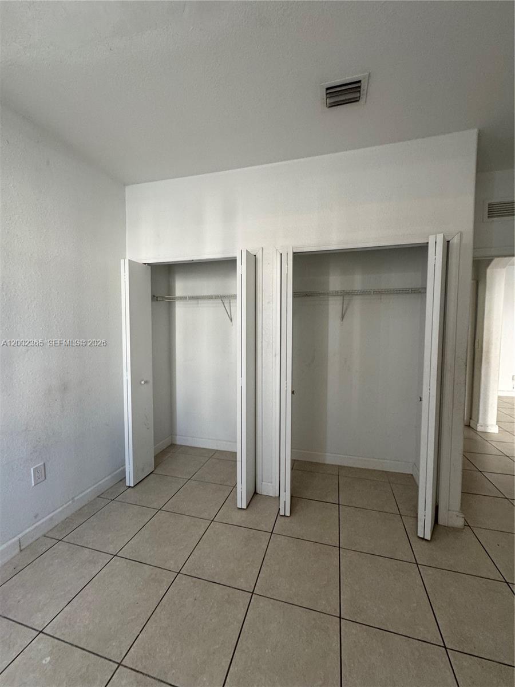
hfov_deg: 85.7
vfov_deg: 102.1
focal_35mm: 14
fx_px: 278
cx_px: 258
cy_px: 344
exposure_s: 1/99
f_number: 2.2
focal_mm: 2.22
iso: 200
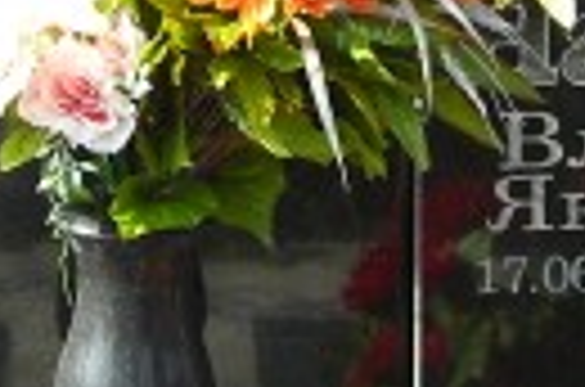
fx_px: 3161
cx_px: 176
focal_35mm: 195
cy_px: -230
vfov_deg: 6.9
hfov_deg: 10.6
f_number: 2.8
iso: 80
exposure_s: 1/400
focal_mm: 7.9
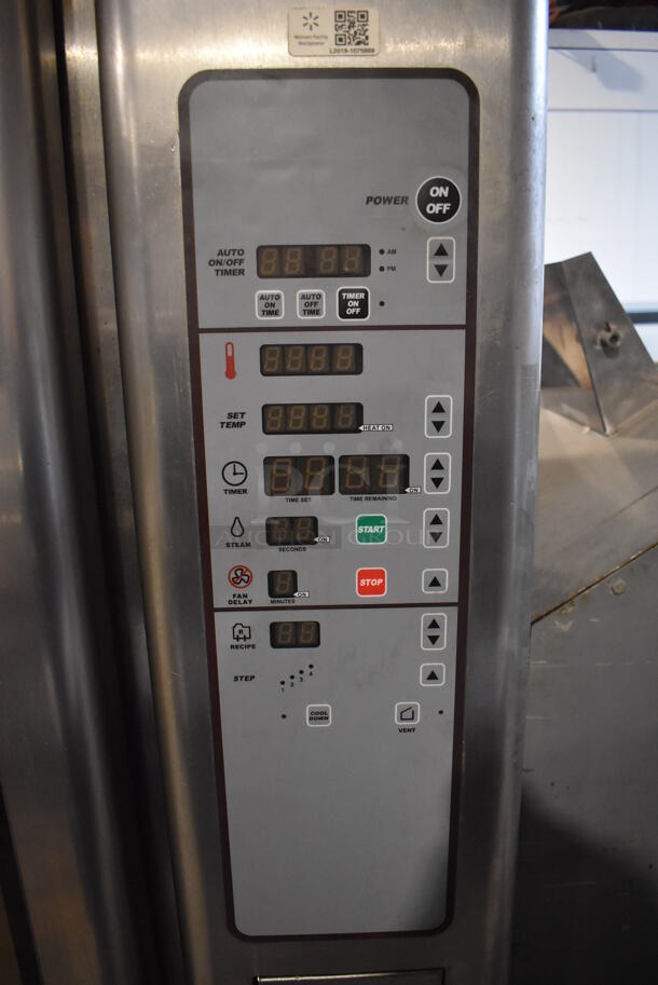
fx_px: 739
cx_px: 329
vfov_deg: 67.3
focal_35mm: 27
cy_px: 492
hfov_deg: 48.0
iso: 3600
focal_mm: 18
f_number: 3.5
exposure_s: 1/125
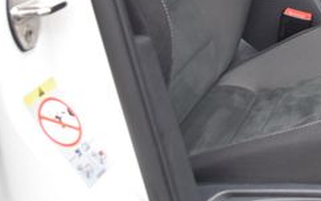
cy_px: -91
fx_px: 901
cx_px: 445
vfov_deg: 12.2
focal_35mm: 103
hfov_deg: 18.4
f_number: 4.5
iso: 500
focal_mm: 24
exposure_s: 1/80
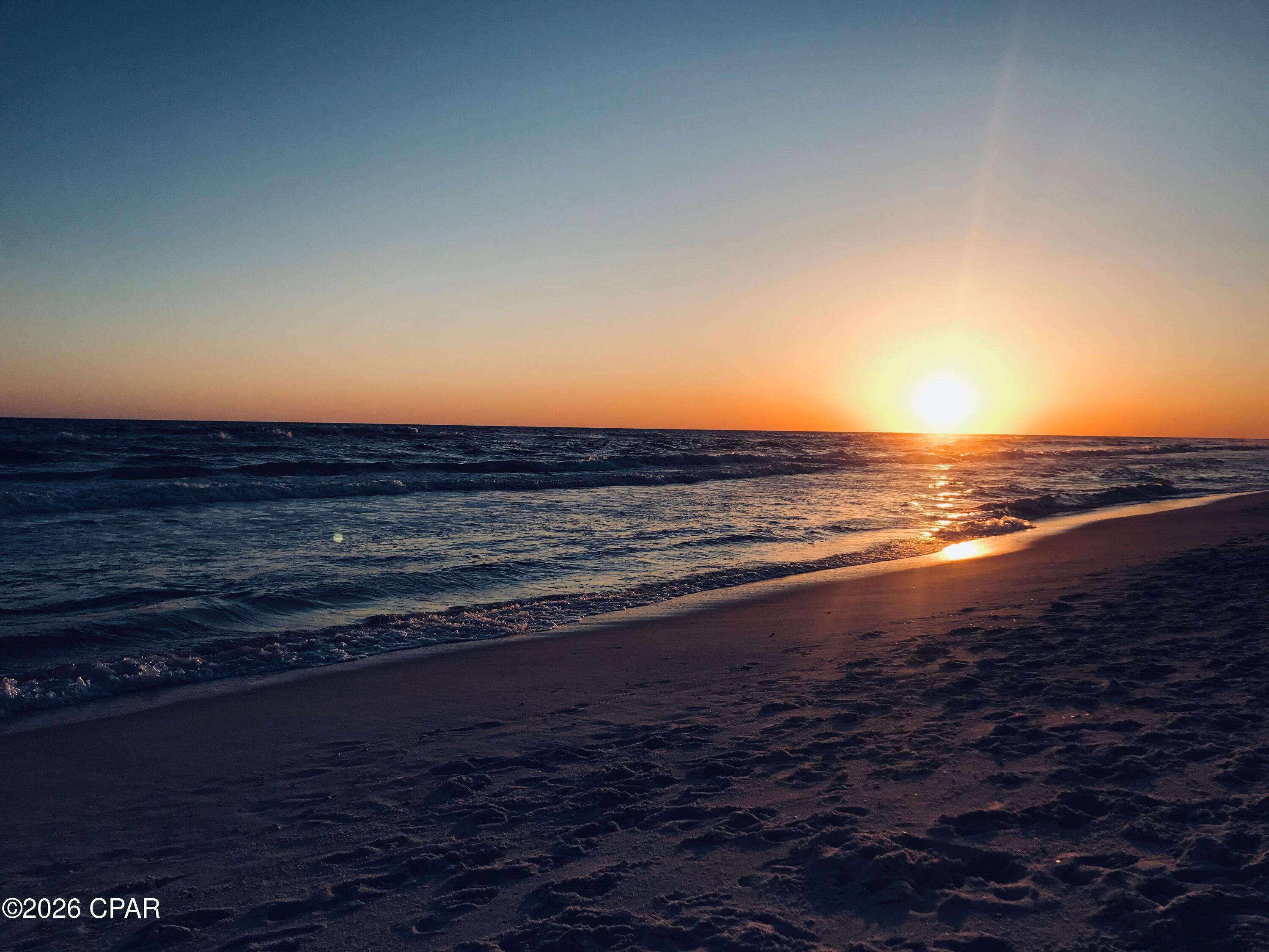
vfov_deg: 49.7
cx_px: 634
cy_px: 476
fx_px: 1026
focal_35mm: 28
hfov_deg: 63.4
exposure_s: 1/1880
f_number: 1.8
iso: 20
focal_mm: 3.99
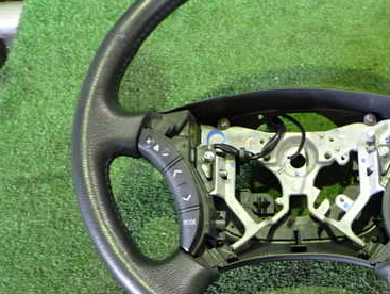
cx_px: 306
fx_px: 553
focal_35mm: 49
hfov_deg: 37.6
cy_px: 151
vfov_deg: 29.7
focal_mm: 5.4
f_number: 2.3
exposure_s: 1/30
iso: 640
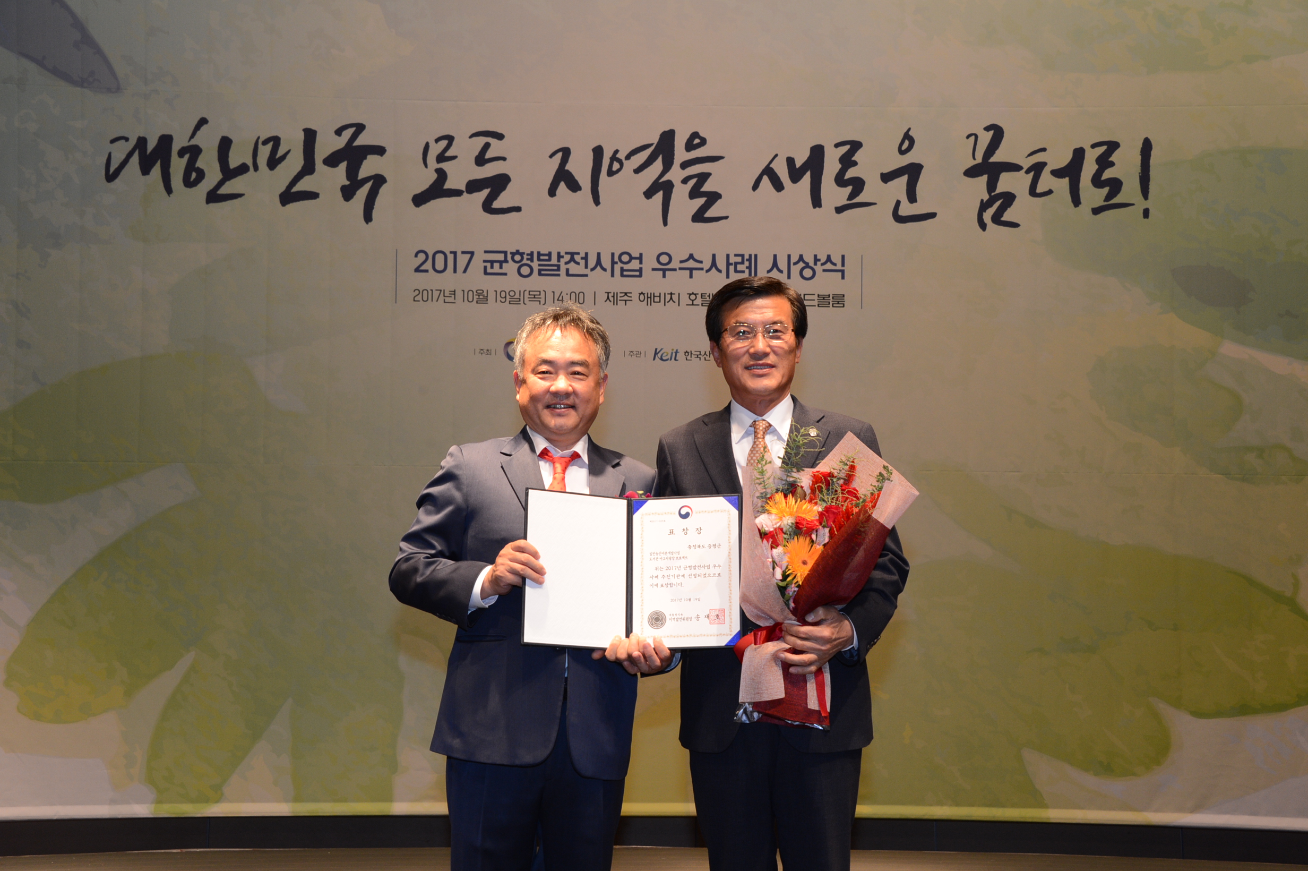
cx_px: 654
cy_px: 436
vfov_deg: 27.0
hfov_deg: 39.6
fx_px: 1816
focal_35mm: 50
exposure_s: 1/80
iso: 1250
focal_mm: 50
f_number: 8
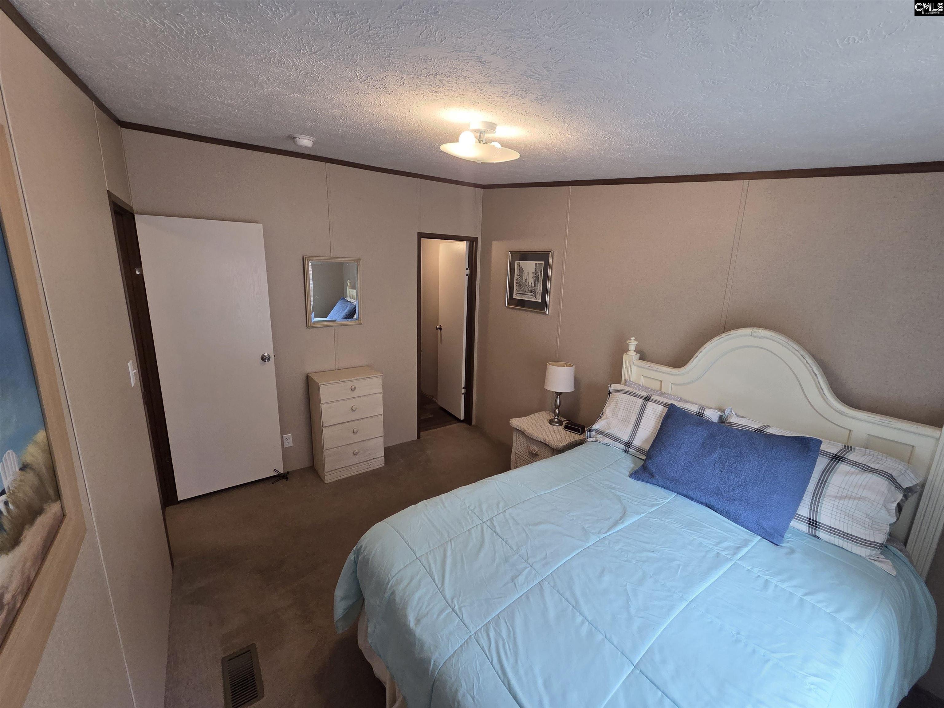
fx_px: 355
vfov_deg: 89.9
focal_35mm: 13
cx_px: 472
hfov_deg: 106.2
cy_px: 354
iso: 200
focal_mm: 2.2
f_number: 2.2
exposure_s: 1/120
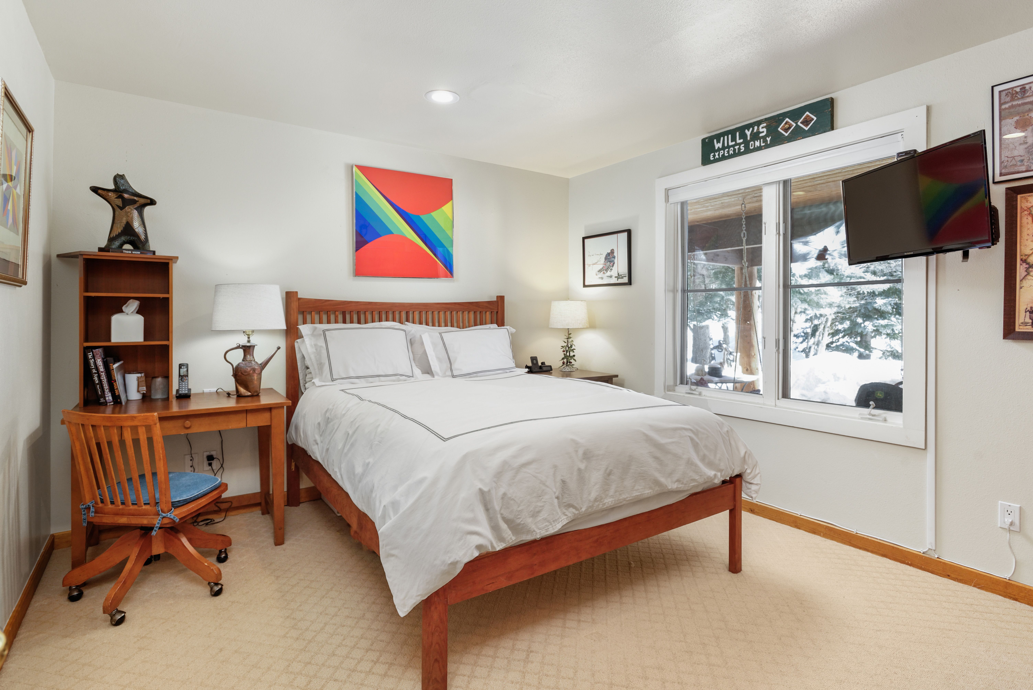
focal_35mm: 19
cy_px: 345
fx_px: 545
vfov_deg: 64.6
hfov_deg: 86.9
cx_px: 516
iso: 500
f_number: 7.1
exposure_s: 1/60
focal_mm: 19
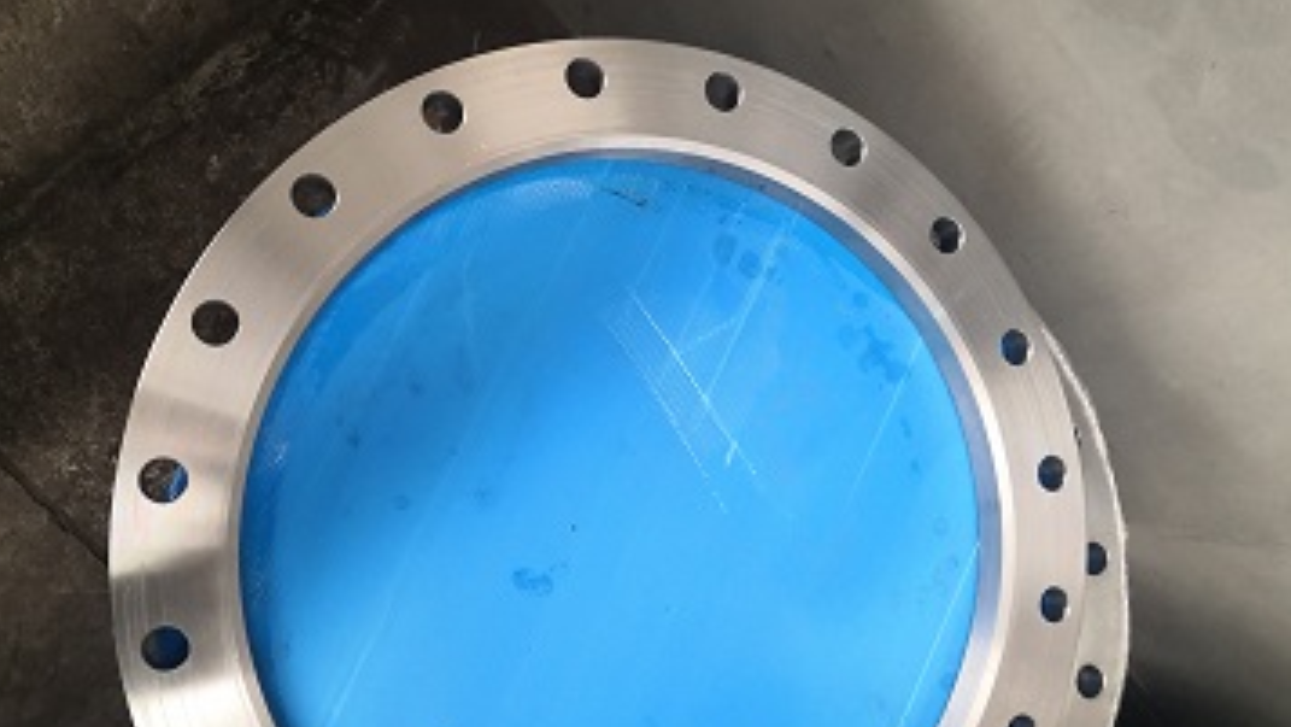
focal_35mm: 33
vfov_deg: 35.2
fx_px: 1130
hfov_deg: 59.4
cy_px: 506
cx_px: 608
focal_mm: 3.95
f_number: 1.8
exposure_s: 1/25
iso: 320
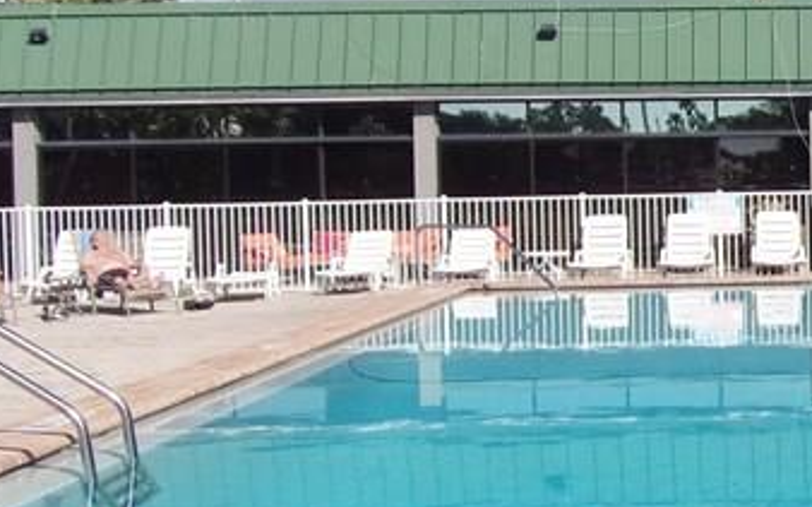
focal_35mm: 77
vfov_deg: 16.9
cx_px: 829
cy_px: 233
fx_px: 1703
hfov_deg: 25.4
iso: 80
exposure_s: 1/170
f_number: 10.8
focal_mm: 4.3
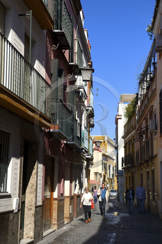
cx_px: 81
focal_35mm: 62
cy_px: 122
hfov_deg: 21.9
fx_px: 419
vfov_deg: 32.4
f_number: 4
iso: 200
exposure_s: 1/3200
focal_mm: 62
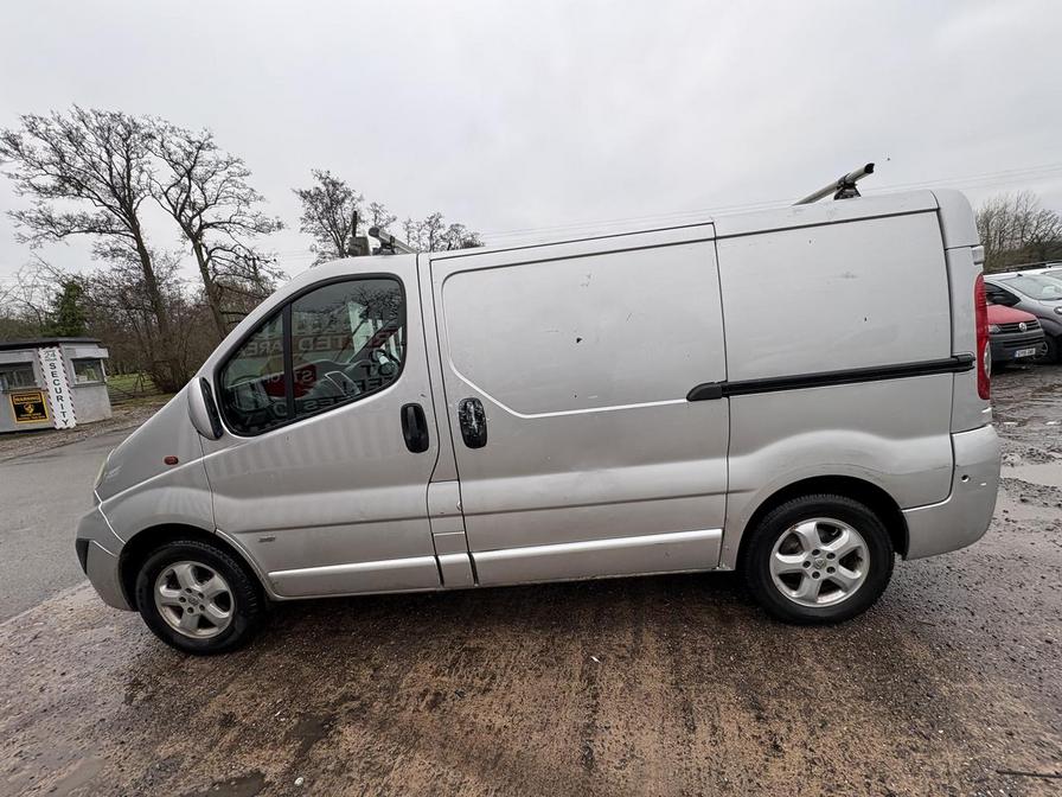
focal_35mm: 14
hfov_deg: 102.1
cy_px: 398
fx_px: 430
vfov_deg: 85.7
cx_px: 531
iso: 40
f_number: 2.2
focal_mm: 2.22
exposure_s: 1/216
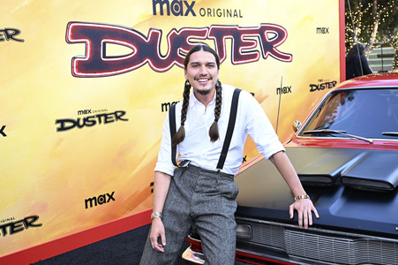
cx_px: 199
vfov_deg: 30.5
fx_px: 486
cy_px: 132
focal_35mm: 44
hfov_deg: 44.5
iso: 1250
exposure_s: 1/200
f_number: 5.6
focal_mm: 44
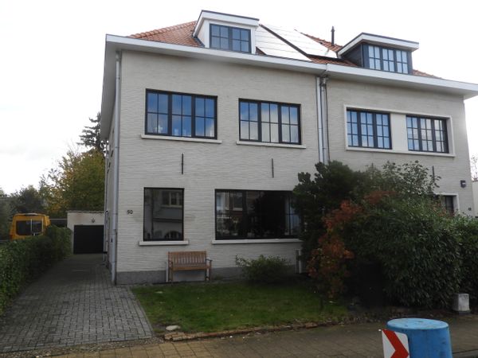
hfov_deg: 60.0
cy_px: 179
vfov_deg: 46.8
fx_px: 414
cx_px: 239
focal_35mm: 30
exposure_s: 1/400
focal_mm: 5.4
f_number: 3.5
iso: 100
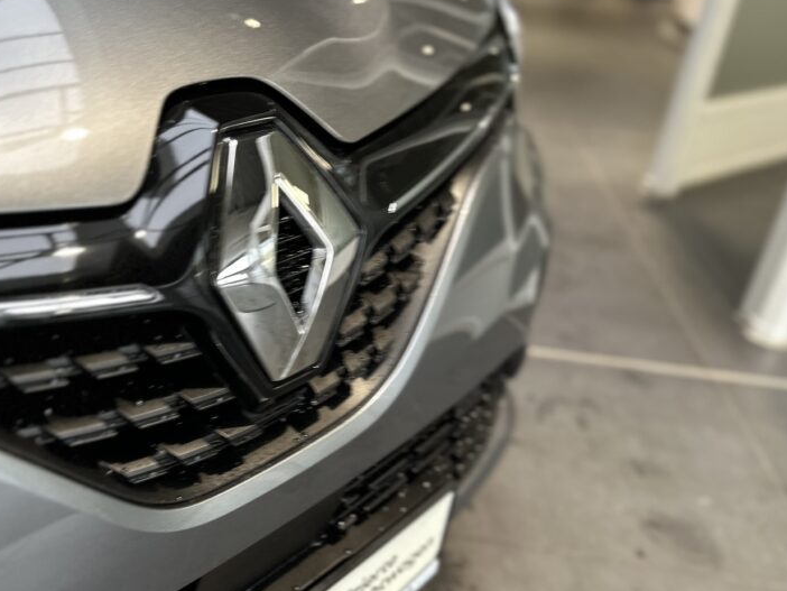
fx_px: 796
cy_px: 324
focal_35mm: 35
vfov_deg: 40.7
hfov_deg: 50.9
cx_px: 219
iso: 160
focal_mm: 6.86
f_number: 1.78
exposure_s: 1/100
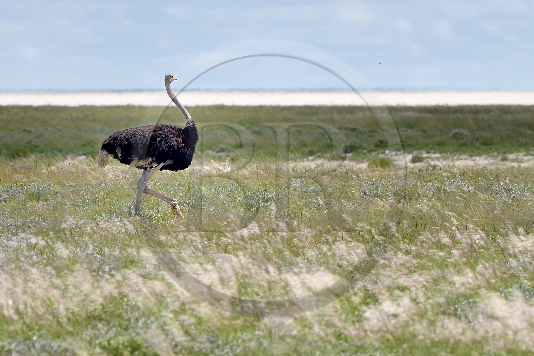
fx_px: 4152
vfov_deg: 4.9
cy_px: 178
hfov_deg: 7.4
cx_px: 267
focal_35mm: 280
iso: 200
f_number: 5
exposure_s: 1/2000
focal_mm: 280
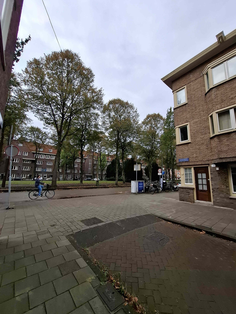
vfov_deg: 106.2
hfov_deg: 89.9
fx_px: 118
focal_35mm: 13
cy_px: 157
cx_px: 118
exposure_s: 1/373
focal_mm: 1.74
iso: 40
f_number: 2.2
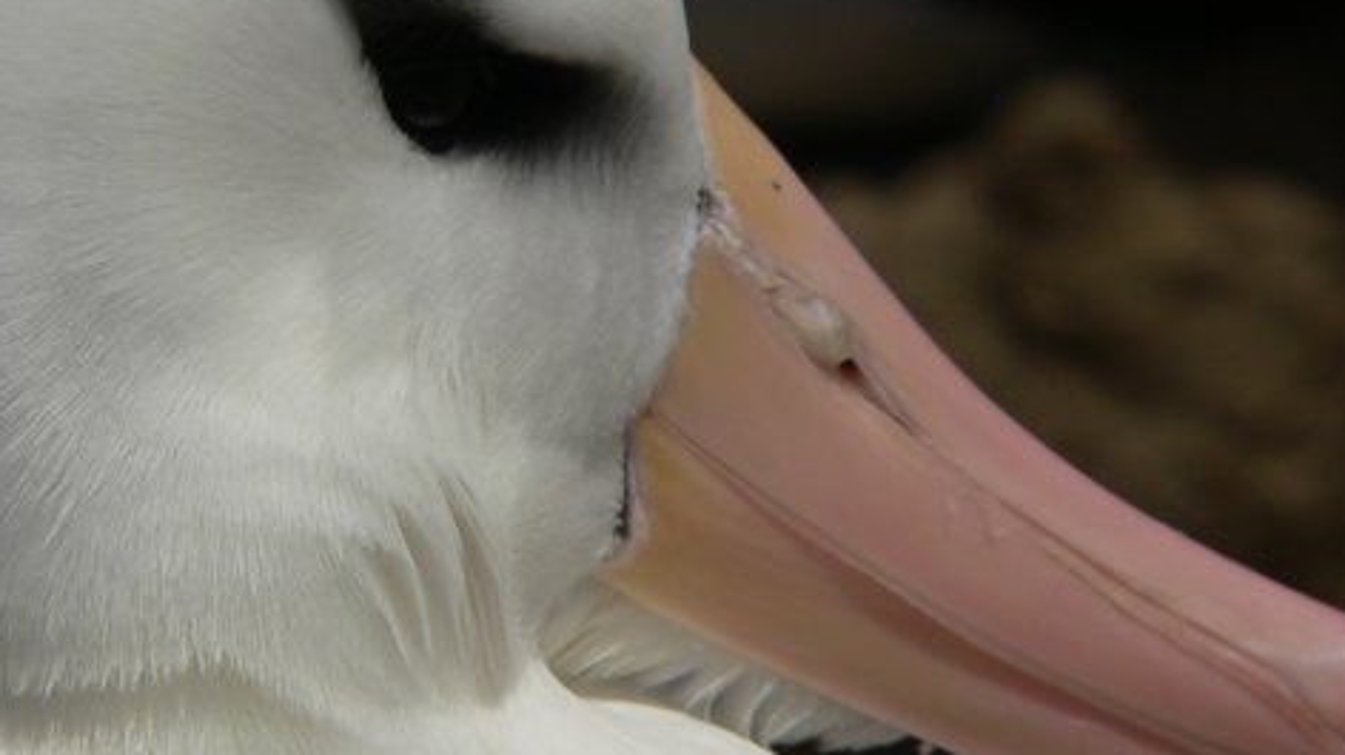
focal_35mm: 649
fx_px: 23135
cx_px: 627
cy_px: 516
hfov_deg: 3.3
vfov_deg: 1.9
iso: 80
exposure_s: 1/1300
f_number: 7.3
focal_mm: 72
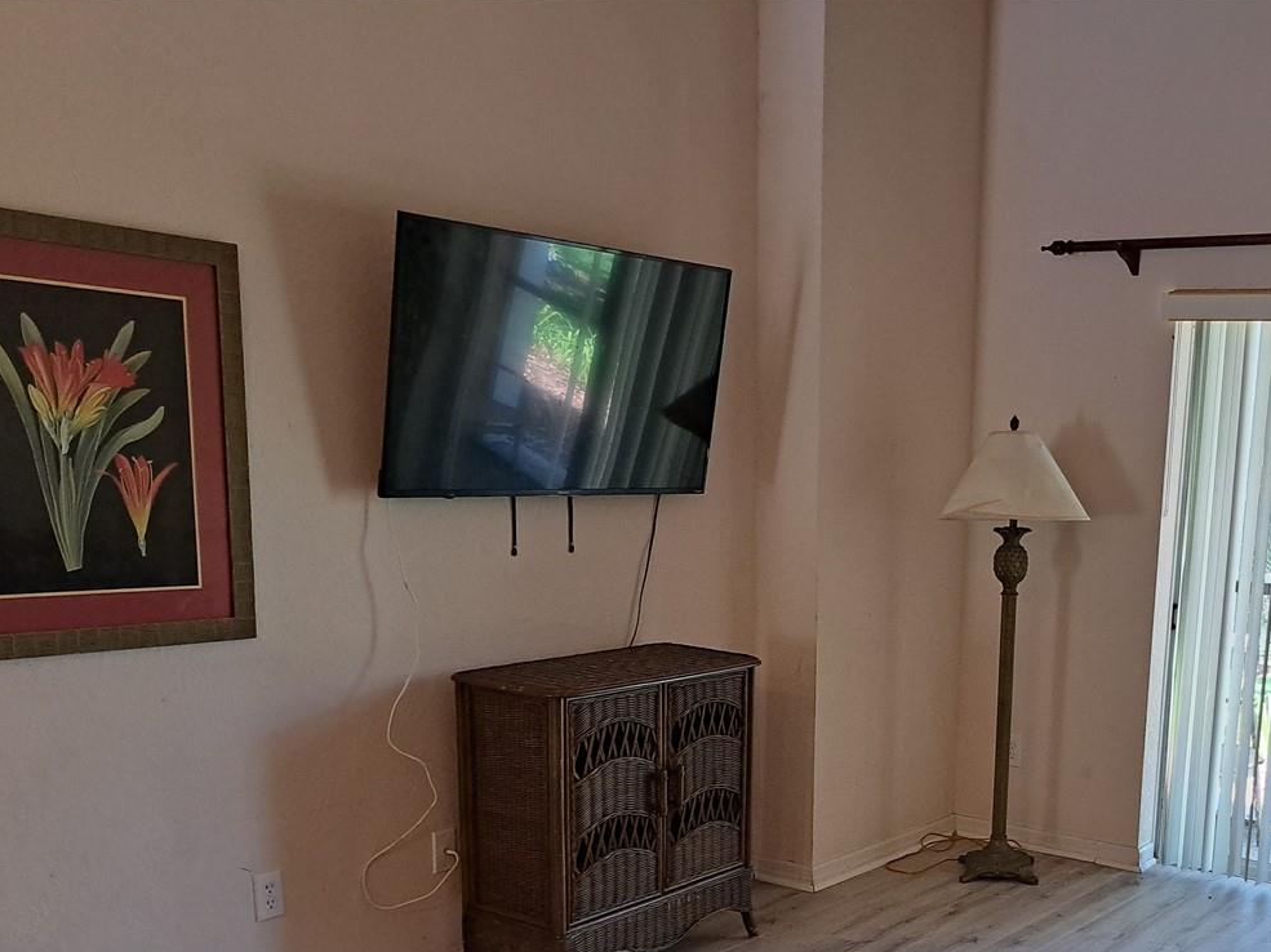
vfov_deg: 35.6
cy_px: 768
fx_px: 1431
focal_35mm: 39
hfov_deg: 46.0
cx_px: 968
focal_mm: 5.23
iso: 200
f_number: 1.8
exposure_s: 1/60
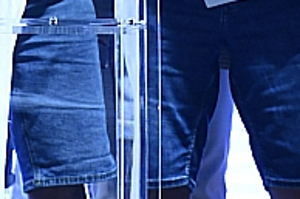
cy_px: -187
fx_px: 5412
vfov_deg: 2.1
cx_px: -130
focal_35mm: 650
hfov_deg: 3.2
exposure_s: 1/200
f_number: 5
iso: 2000
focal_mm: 105
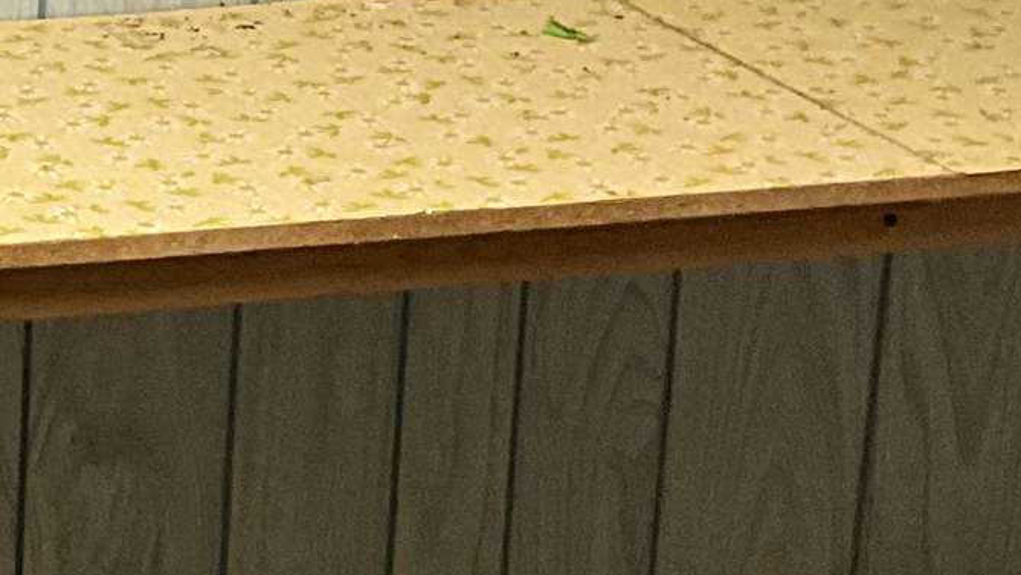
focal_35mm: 145
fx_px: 3927
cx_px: -391
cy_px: 110
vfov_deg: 8.4
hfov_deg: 14.1
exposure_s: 1/60
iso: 125
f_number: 1.8
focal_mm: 3
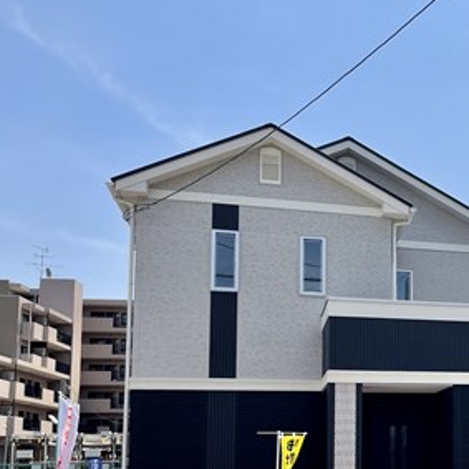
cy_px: 378
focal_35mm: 52
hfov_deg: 29.5
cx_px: 519
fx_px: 797
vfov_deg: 31.9
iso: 32
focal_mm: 4.2
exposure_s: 1/4651
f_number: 1.6
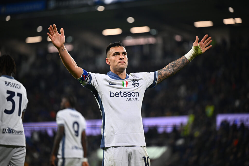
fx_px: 1383
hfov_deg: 10.3
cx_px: 124
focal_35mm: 200
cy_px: 83
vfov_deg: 6.9
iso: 1600
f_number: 2.8
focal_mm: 200
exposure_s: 1/1600
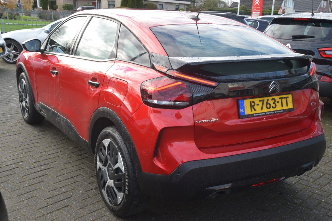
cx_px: 166
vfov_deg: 29.9
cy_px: 110
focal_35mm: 45
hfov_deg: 43.6
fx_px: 415
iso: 400
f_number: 7.1
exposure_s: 1/200
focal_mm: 30
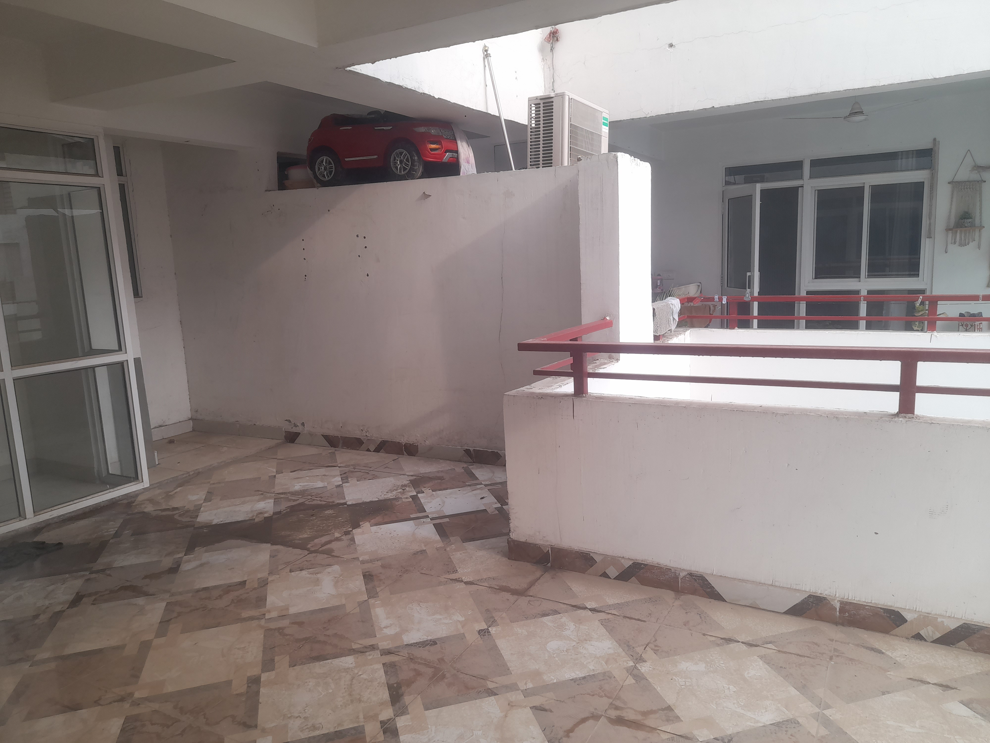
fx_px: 715
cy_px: 372
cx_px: 495
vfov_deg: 54.9
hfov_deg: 69.4
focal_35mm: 25
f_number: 2
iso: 20
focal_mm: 4.6
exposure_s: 1/50
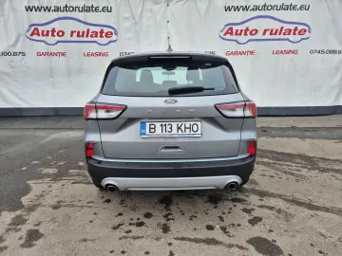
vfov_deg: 58.9
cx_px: 171
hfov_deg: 73.9
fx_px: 227
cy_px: 128
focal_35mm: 23
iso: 80
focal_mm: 5.4
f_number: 1.8
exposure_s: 1/180
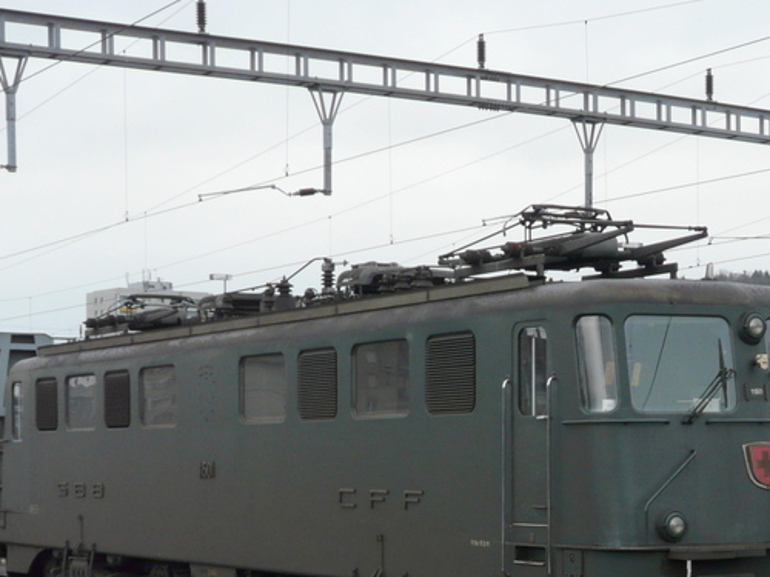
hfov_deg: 22.2
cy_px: 442
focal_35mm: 86
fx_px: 1913
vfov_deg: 17.1
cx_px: 699
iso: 100
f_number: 3.2
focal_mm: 7
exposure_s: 1/60
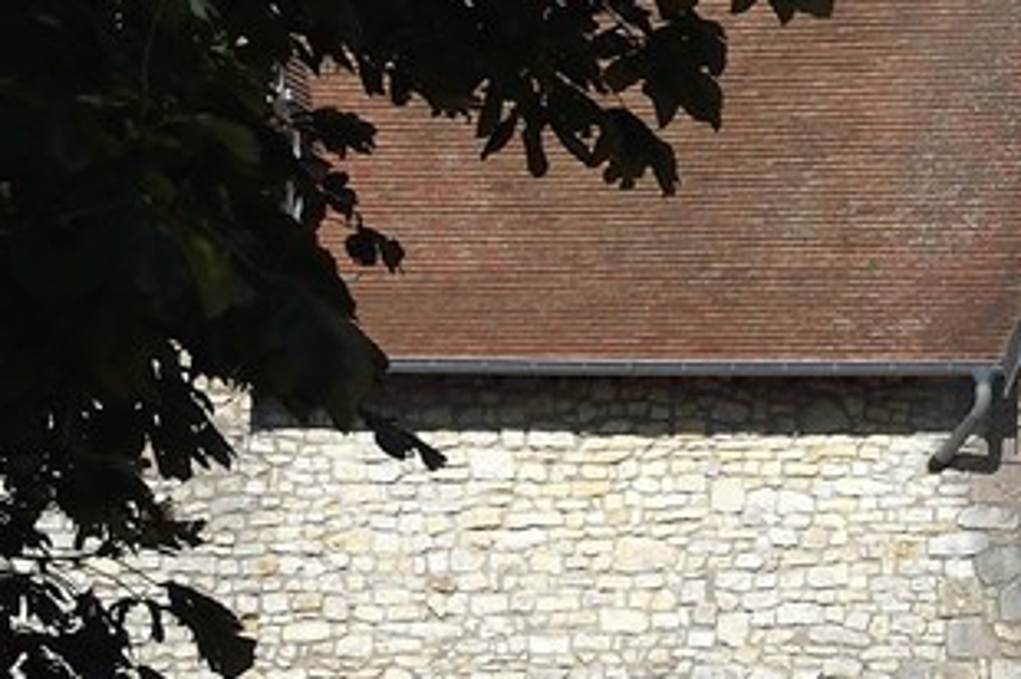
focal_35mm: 258
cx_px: 2236
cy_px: 86
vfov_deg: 5.3
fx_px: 7309
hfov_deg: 7.6
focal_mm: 50
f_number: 10
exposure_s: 1/500
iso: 200
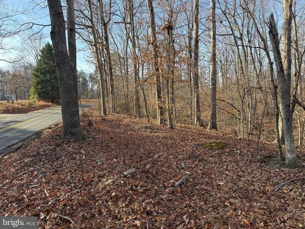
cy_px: 114
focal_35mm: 24
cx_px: 152
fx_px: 211
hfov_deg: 71.6
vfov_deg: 56.8
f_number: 1.78
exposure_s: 1/1122
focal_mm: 6.76
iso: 100
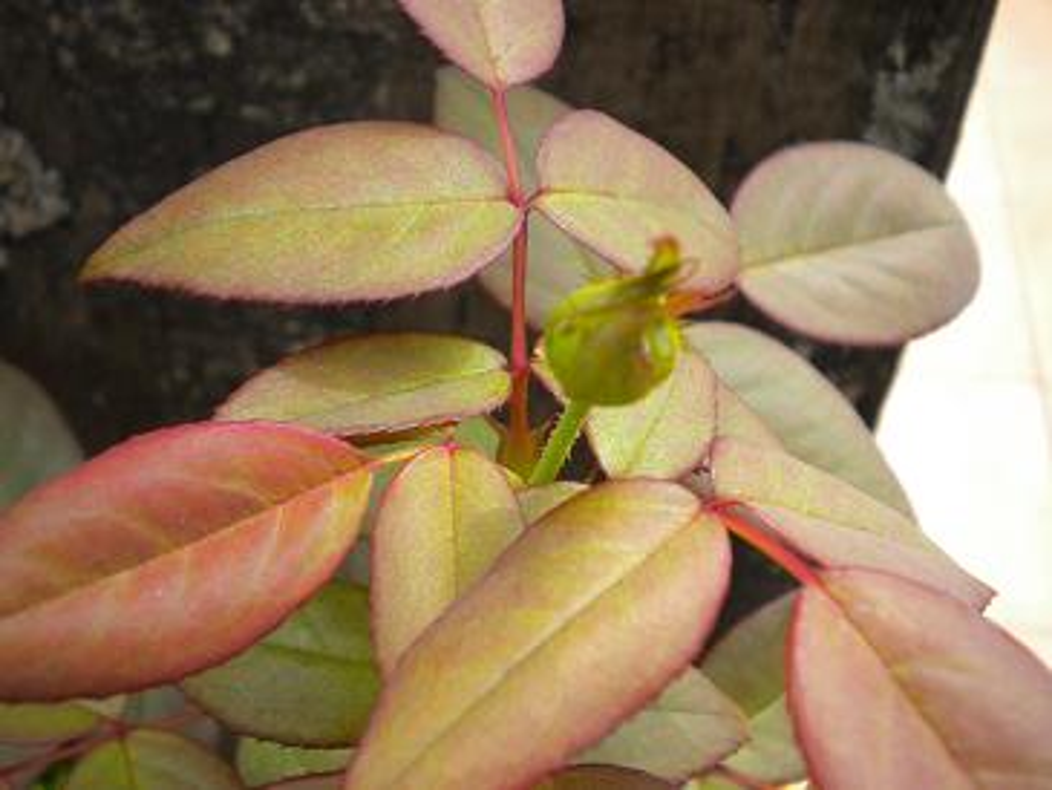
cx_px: 526
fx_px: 1246
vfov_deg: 35.2
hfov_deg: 45.8
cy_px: 395
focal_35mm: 41
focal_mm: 7.4
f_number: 3.5
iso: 163
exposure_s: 1/422
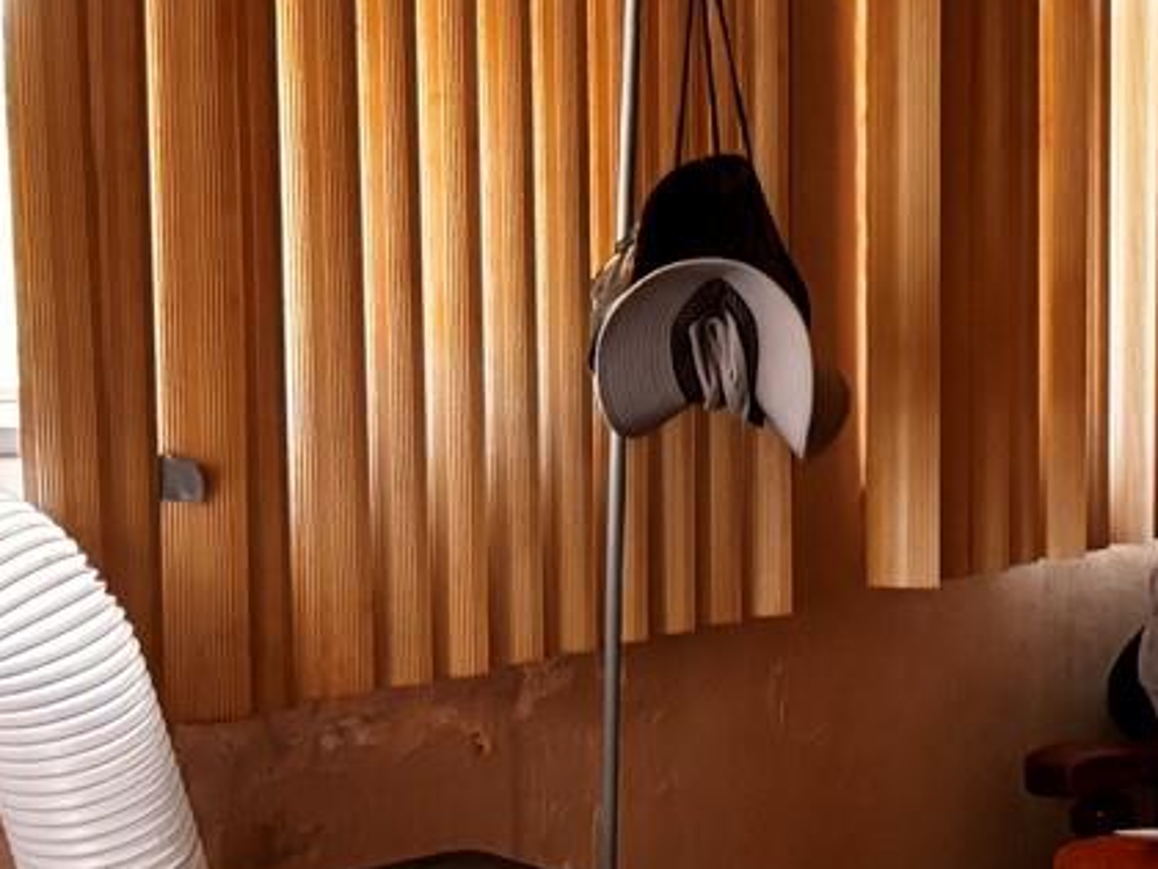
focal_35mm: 99
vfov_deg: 14.9
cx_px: 2024
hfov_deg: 16.8
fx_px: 3312
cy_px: 612
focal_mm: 5.96
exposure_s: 1/60
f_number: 1.6
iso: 500
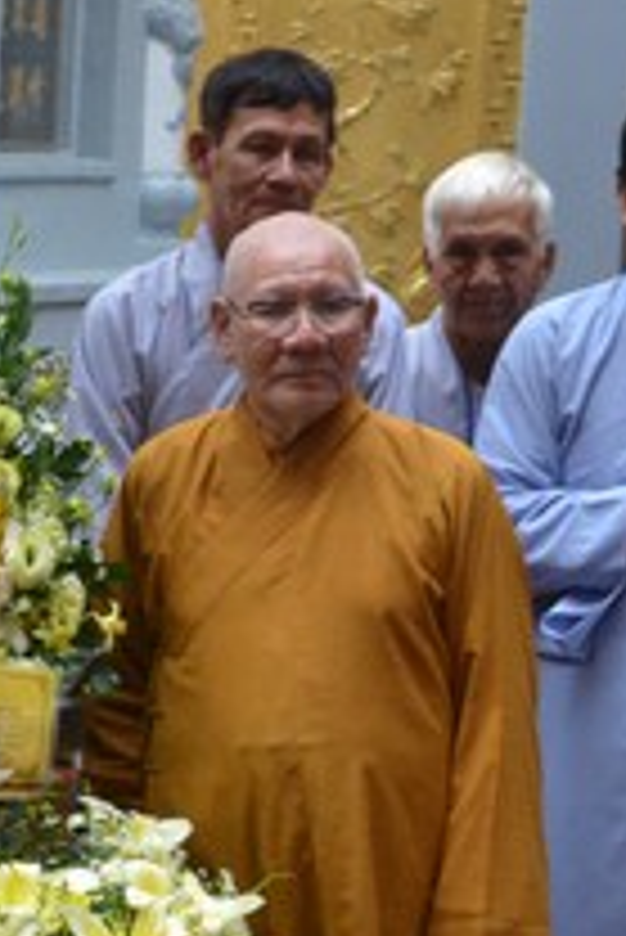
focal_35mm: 164
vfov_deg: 12.5
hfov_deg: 8.1
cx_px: -473
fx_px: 4259
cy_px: 659
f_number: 7.1
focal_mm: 35
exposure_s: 1/200
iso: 640
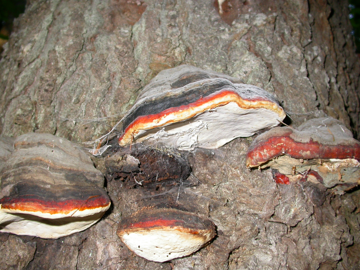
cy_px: 135
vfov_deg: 36.8
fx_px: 406
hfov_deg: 47.9
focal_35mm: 39
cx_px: 180
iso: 100
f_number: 2.6
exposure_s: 1/60
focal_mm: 8.2
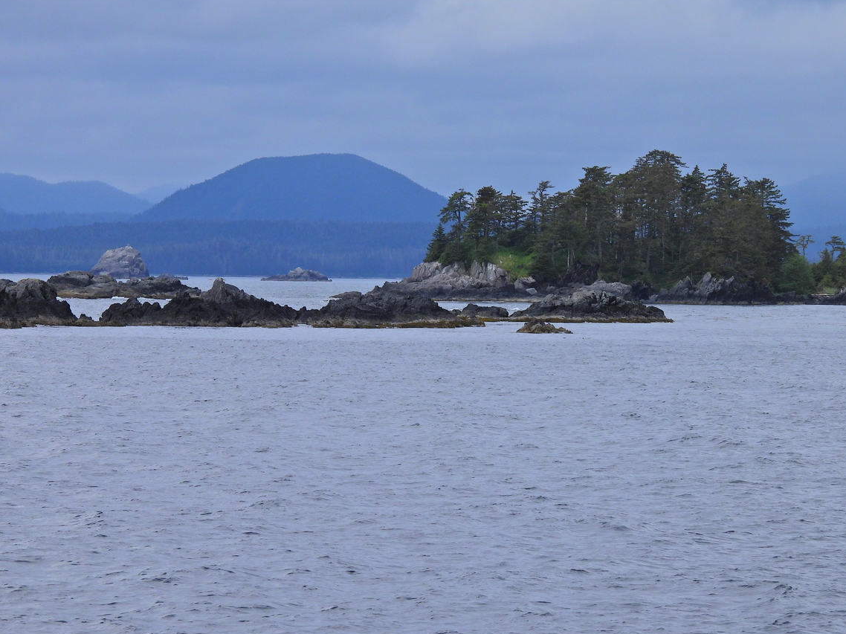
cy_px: 281
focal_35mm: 225
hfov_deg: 8.8
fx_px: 5498
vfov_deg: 6.6
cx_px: 380
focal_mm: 35.7
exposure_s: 1/1250
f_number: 4.5
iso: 100
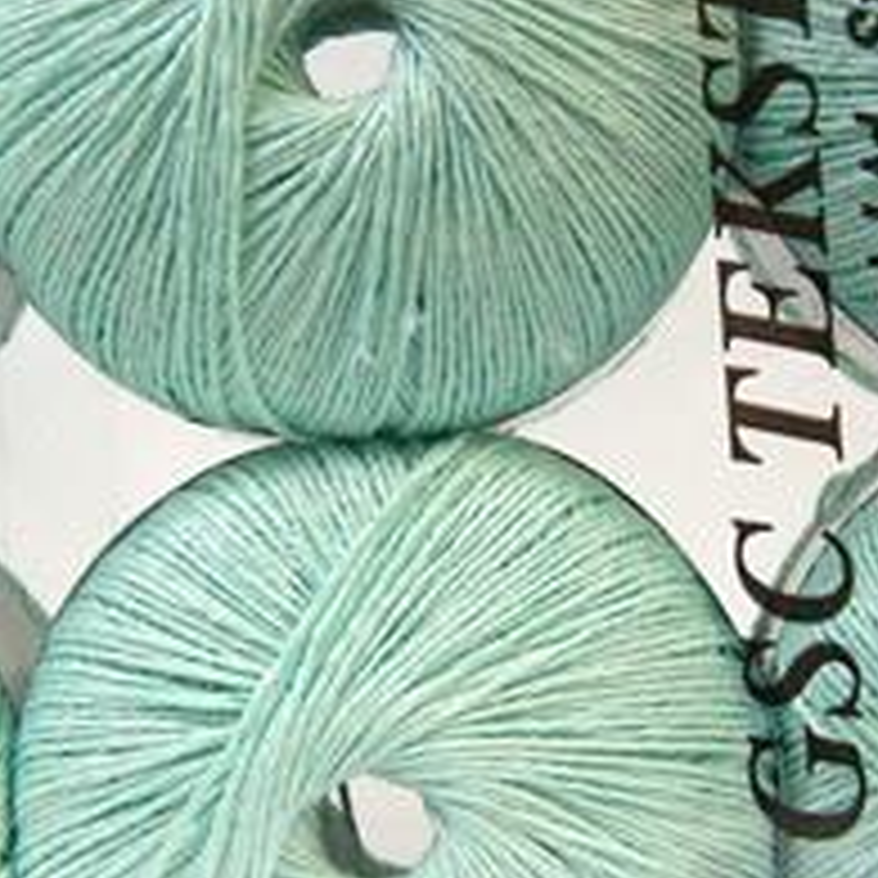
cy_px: 480
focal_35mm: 80
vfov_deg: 21.6
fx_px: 2296
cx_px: 387
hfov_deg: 21.6
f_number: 2.8
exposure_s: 1/40.4
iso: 200
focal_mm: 8.96
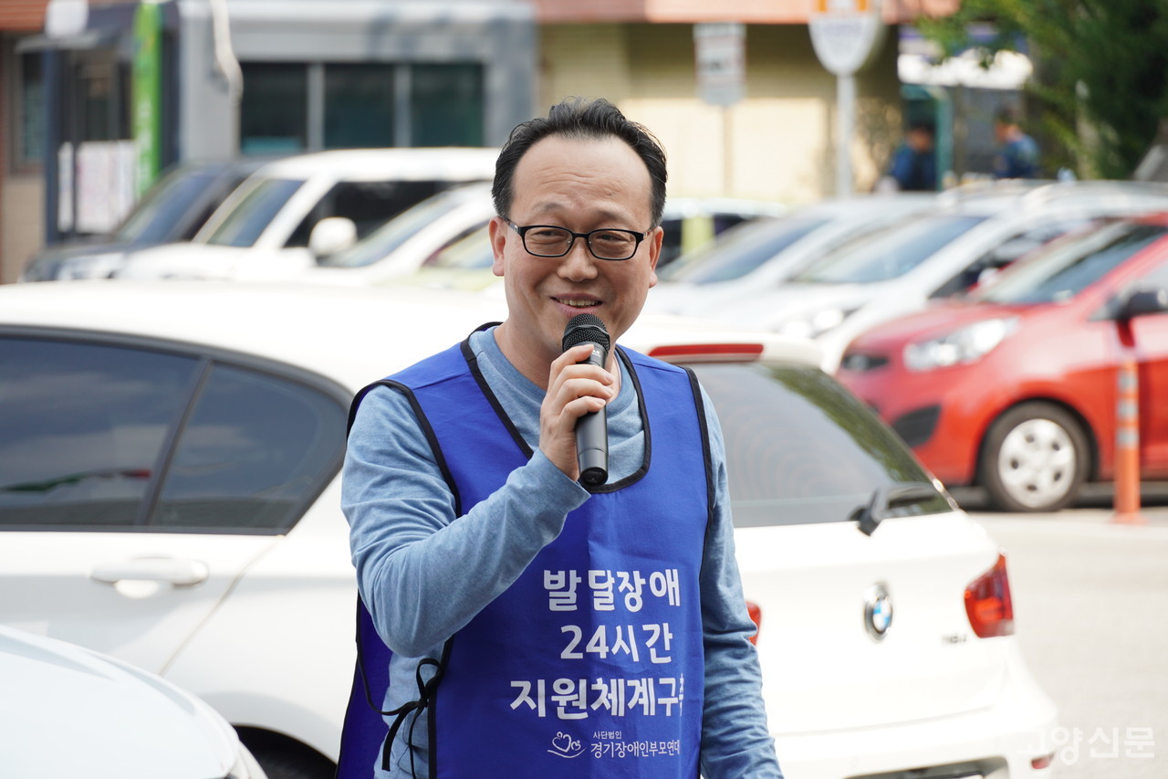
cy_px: 390
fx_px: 6569
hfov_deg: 10.2
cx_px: 584
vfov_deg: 6.8
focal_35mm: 202
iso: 160
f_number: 5.6
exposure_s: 1/250
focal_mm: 135
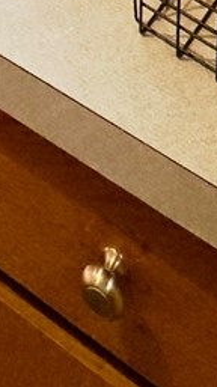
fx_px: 975
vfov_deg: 13.1
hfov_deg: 12.2
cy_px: -649
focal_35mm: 95
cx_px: -90
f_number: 2.2
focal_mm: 2.22
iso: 64
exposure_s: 1/120
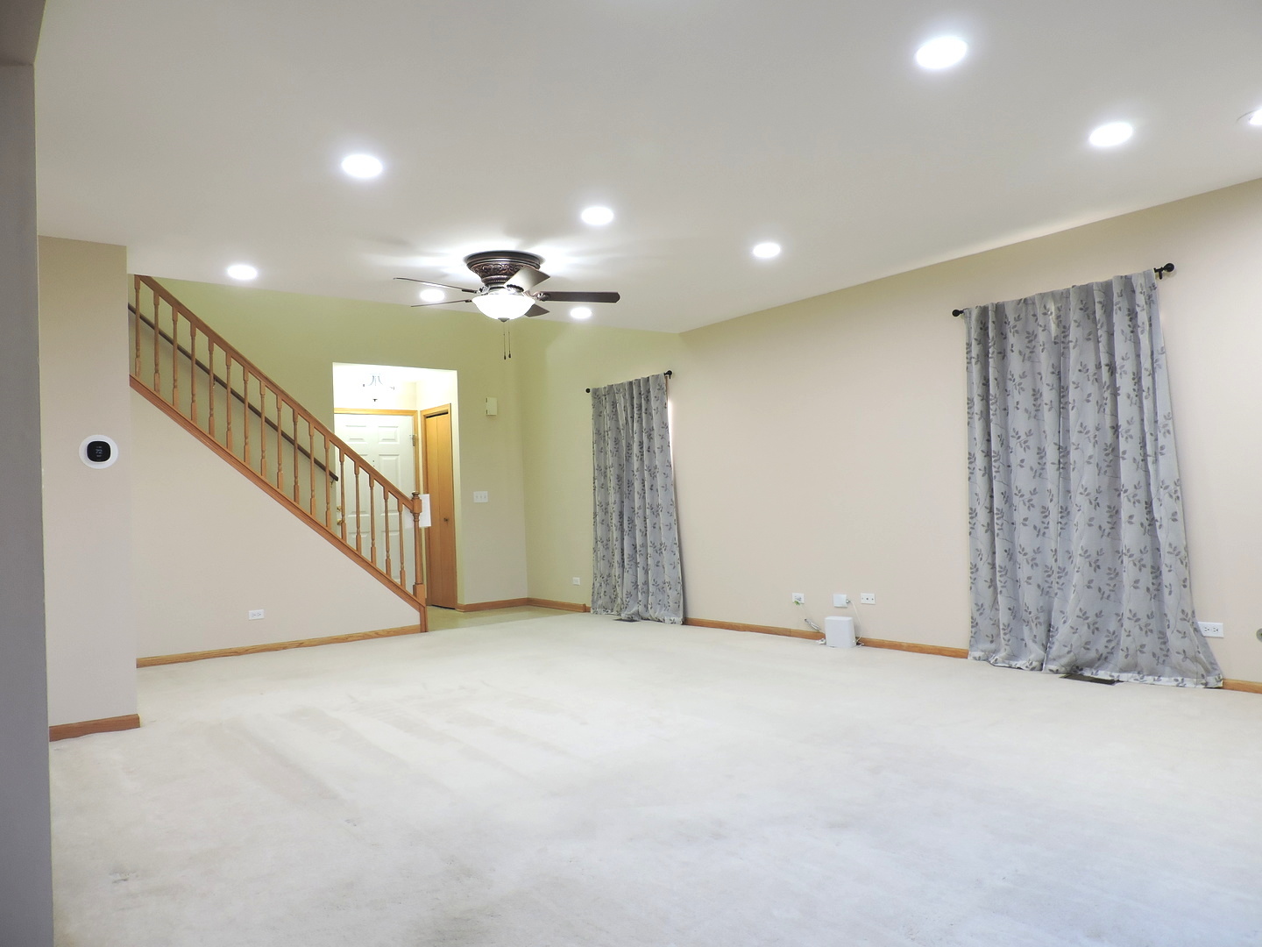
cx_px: 631
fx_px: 875
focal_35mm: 24
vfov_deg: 56.8
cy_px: 474
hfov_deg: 71.6
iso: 140
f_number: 3
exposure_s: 1/30
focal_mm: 4.3
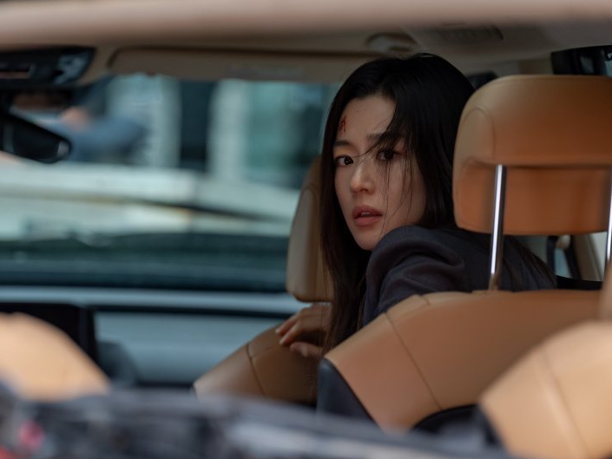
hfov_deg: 9.1
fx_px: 3855
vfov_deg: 6.8
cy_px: 229
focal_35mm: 218
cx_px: 275
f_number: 4
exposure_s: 1/400
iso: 1250
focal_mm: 200
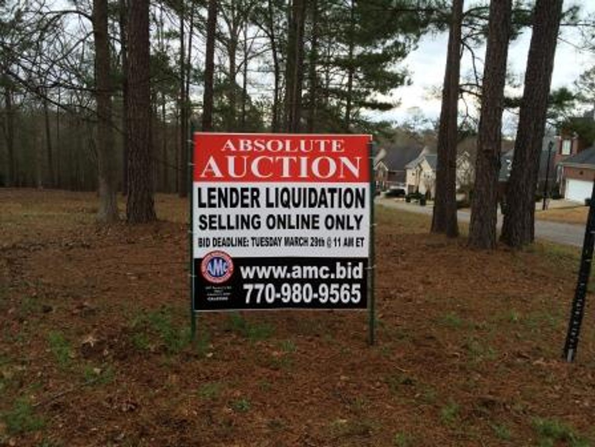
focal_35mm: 29
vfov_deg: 48.2
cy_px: 224
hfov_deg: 61.7
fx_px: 499
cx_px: 298
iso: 64
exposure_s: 1/120
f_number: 2.2
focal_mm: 4.15
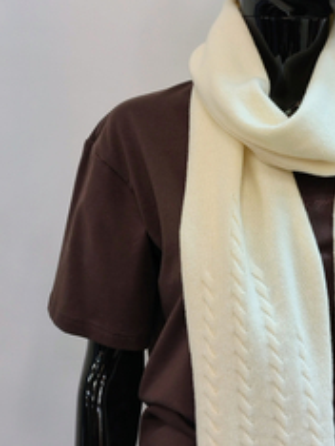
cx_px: 285
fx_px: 618
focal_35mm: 48
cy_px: 204
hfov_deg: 29.4
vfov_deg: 39.6
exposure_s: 1/50.1
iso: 298
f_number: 1.7
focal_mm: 4.71
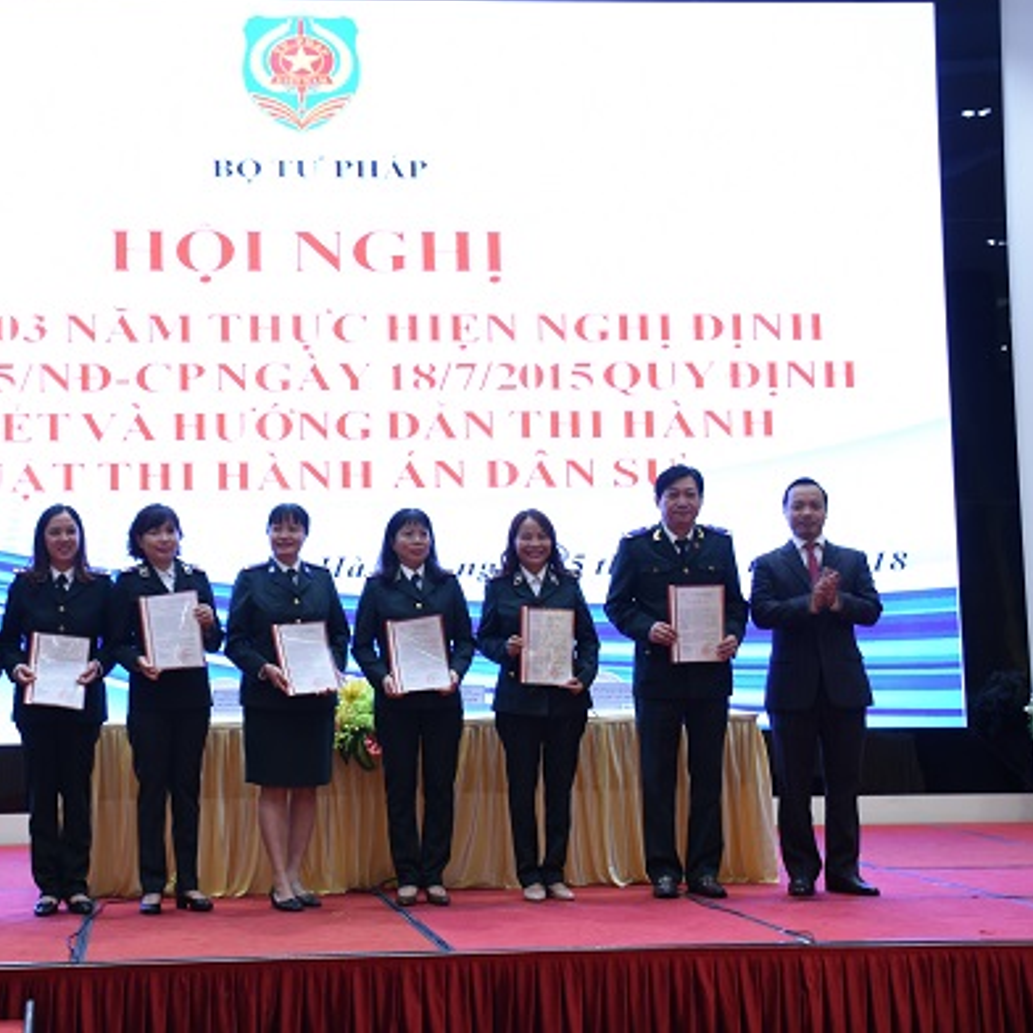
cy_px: 509
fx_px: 1778
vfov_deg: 32.4
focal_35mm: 53
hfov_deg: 32.1
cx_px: 319
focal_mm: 27
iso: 400
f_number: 5.6
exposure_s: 1/13
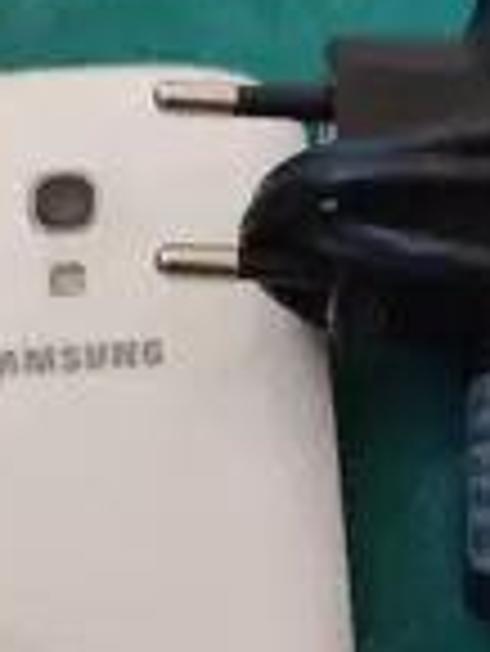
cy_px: 477
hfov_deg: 22.0
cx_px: 400
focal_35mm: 66
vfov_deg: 29.0
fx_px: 1244
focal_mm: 5.89
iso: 1351
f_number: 1.89
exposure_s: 1/17
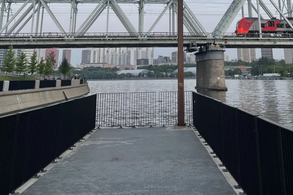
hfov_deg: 38.7
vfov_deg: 23.2
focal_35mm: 51
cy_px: -63
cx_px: 179
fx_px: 415
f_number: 1.6
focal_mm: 4.2
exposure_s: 1/200
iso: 32
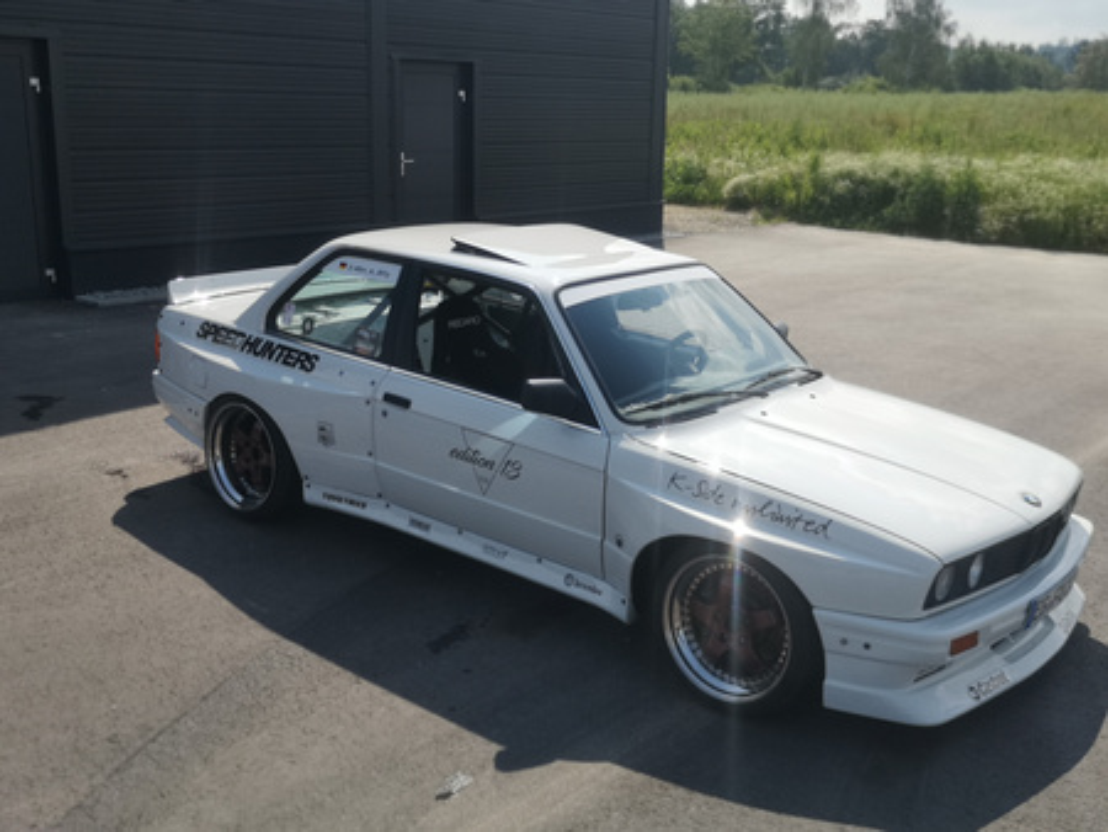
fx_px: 1217
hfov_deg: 49.0
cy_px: 416
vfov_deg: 37.8
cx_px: 554
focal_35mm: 38
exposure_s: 1/3571
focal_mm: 3.95
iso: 50
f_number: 4
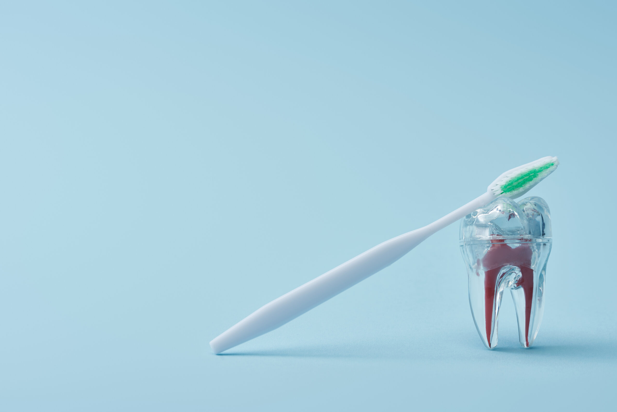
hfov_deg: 19.4
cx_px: 308
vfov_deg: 13.1
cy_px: 206
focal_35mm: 105
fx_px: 1800
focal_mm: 105
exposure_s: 1/160
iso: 100
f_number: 9
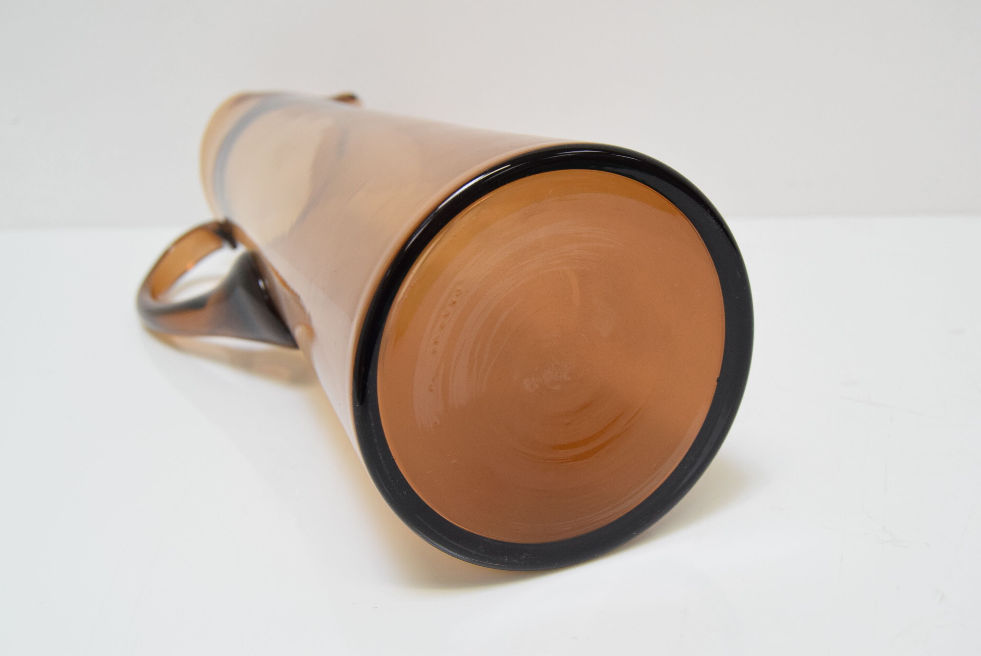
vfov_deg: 31.9
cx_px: 490
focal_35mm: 42
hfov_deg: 46.4
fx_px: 1145
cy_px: 328
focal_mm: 28
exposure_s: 1/160
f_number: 6.3
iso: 1600
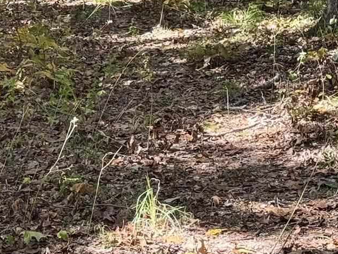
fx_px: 1534
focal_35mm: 157
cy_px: -67
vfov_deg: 9.3
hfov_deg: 12.4
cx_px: -11
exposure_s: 1/199
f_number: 1.78
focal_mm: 6.76
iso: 50
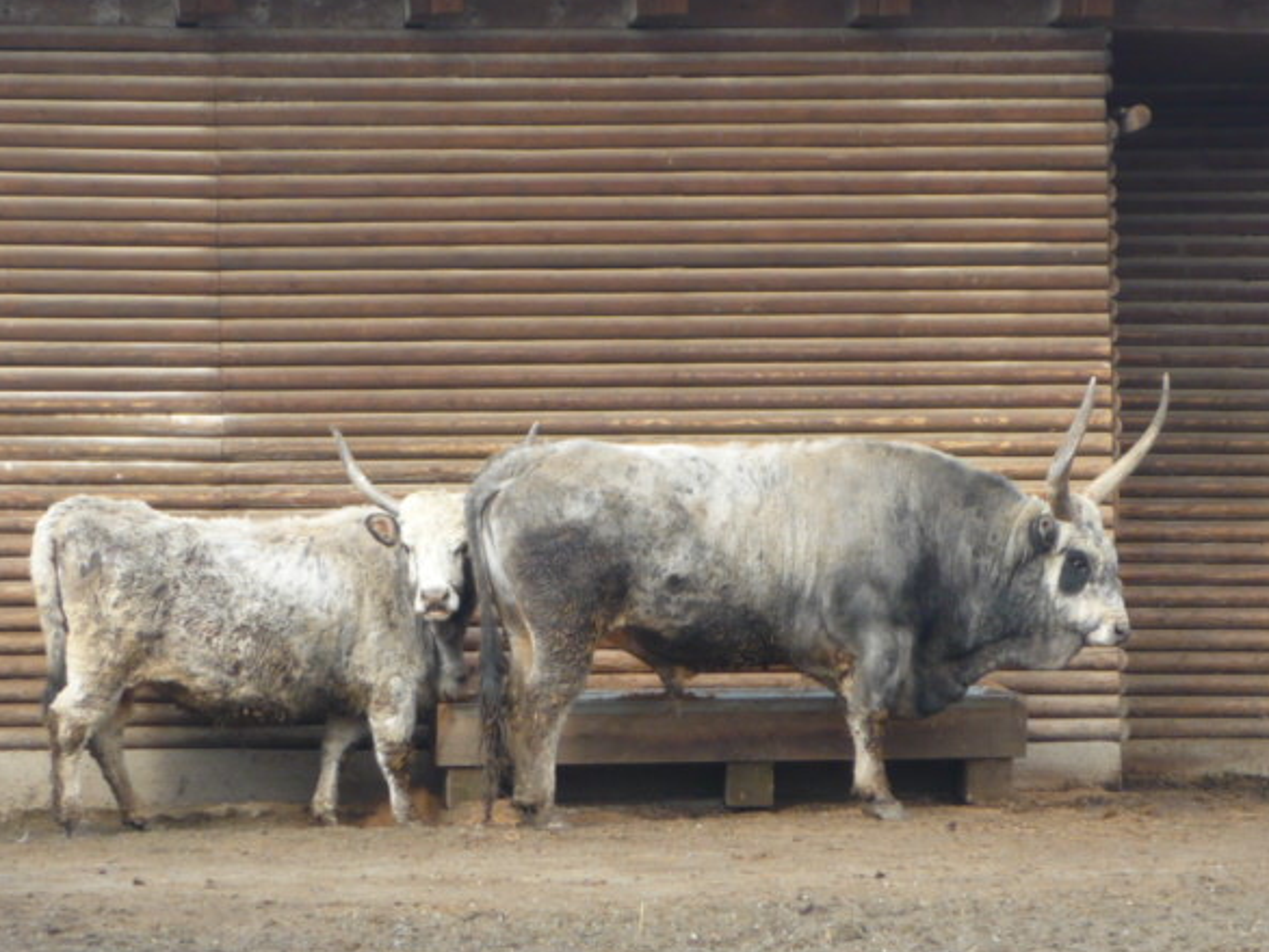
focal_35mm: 143
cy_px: 441
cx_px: 585
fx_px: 5244
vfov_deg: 10.4
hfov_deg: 13.8
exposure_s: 1/100
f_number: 4.4
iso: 100
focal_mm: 13.6
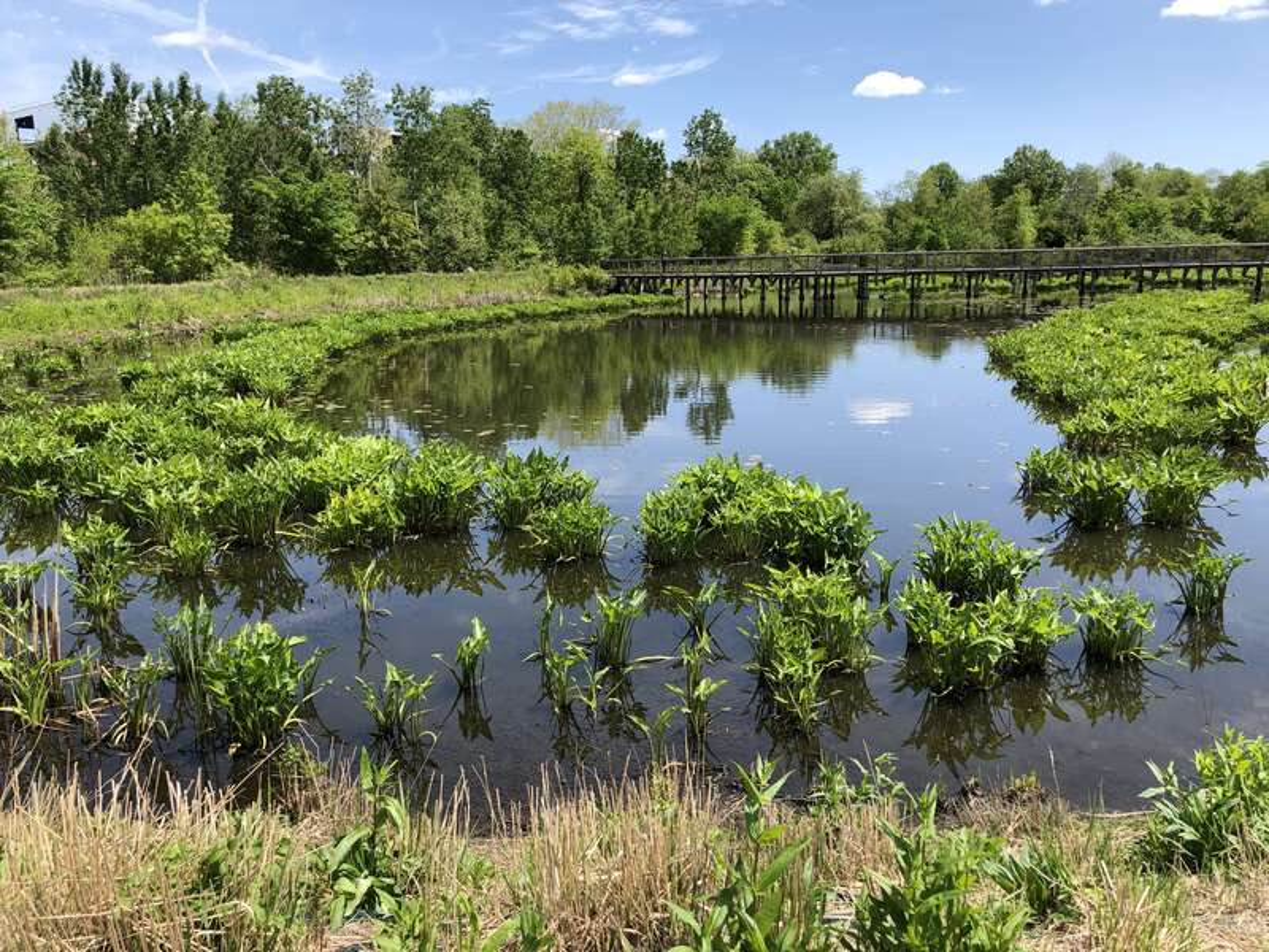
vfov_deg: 49.7
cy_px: 476
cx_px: 634
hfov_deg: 63.4
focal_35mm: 28
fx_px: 1026
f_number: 1.8
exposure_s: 1/1043
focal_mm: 3.99
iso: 20
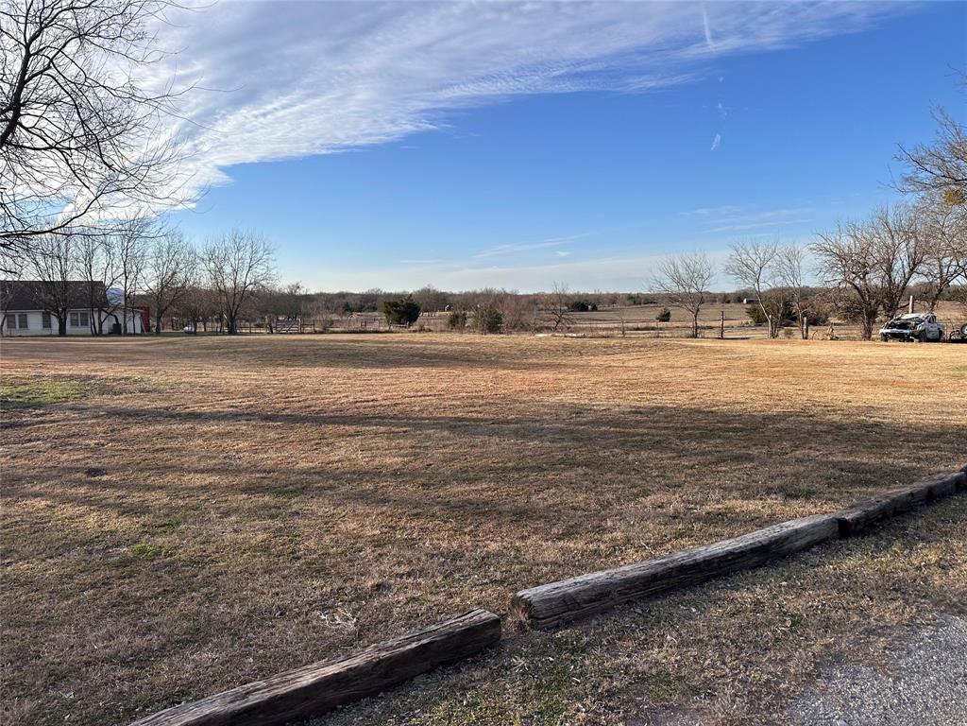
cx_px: 484
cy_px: 363
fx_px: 670
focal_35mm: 24
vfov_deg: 56.8
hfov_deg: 71.6
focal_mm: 6.86
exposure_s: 1/3058
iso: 80
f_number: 1.78
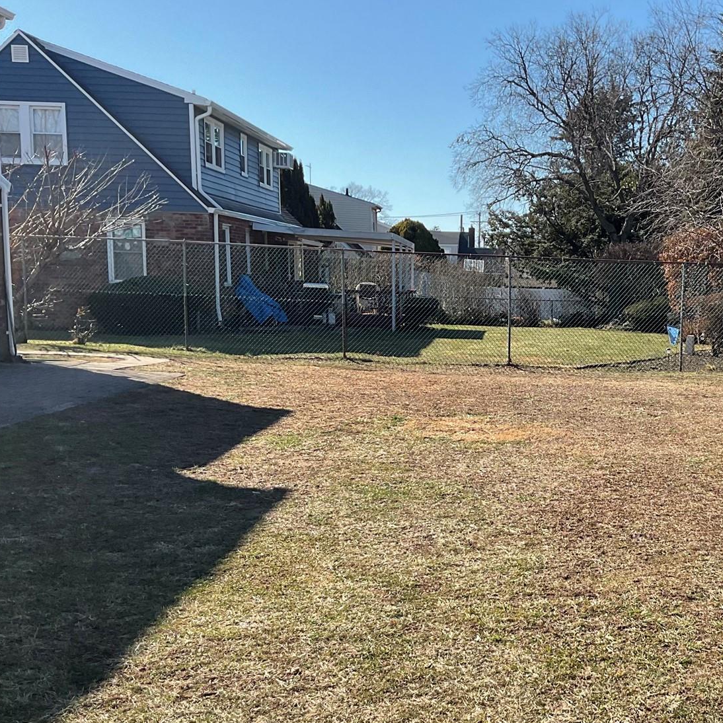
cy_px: 475
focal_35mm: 48
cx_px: 584
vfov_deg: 35.1
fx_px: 1134
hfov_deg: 34.2
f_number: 1.8
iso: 16
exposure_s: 1/1076
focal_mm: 3
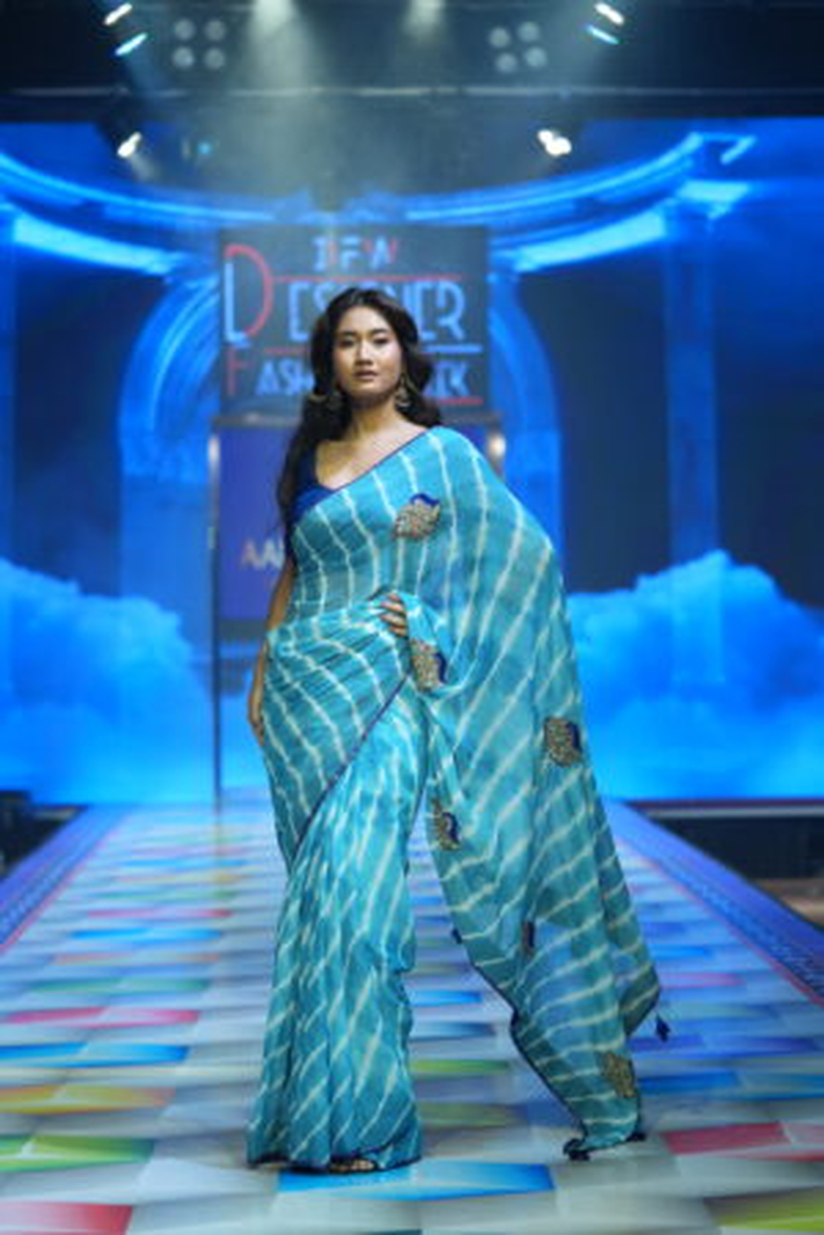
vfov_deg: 22.6
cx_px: 412
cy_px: 618
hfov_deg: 15.2
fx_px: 3090
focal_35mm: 90
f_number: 2.8
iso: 400
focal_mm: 90
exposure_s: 1/350
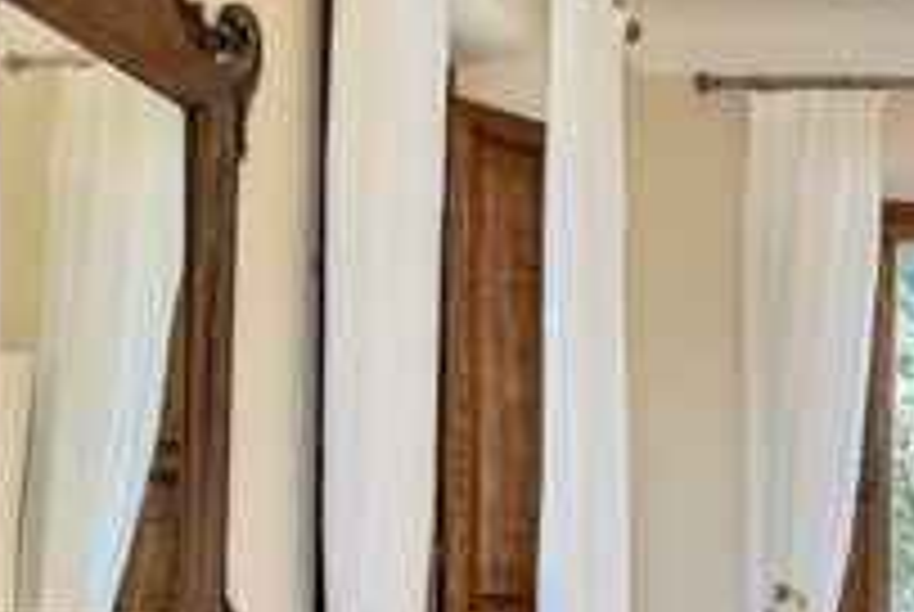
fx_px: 1500
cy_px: 670
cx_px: 1040
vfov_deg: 21.9
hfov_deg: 29.9
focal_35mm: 59
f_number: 10
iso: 200
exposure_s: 1/4
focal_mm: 16
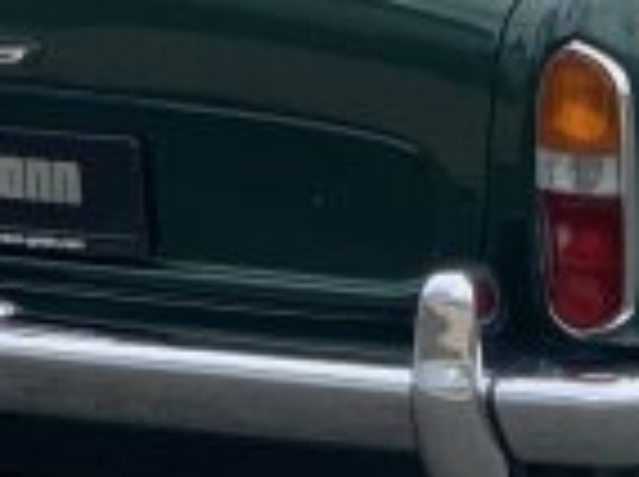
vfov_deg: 6.3
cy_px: -45
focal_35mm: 235
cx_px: 598
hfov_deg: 8.4
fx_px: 4331
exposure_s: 1/500
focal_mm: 6
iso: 16
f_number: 2.4
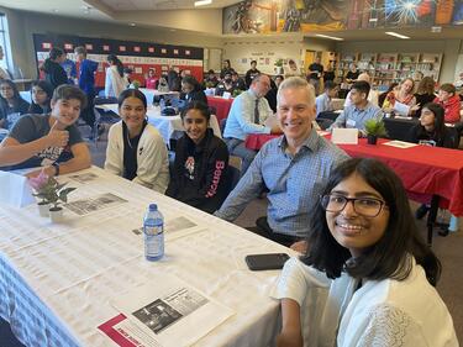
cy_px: 174
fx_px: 348
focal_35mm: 26
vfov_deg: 53.0
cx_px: 232
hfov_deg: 67.3
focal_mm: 4.25
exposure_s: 1/60
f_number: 1.8
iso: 80
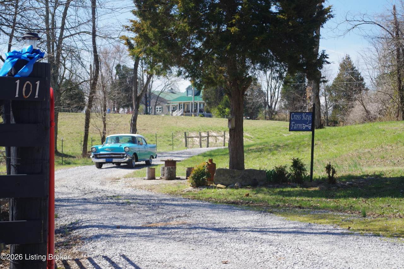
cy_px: 134
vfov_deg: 18.2
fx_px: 841
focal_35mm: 75
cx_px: 202
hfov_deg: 27.0
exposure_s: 1/100
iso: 200
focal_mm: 50
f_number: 5.6
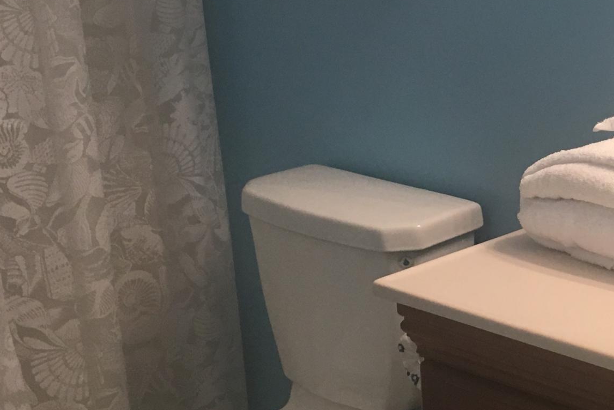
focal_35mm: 79
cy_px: 141
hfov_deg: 24.0
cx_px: 672
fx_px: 1348
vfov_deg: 17.2
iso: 80
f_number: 2.2
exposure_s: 1/30
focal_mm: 4.15
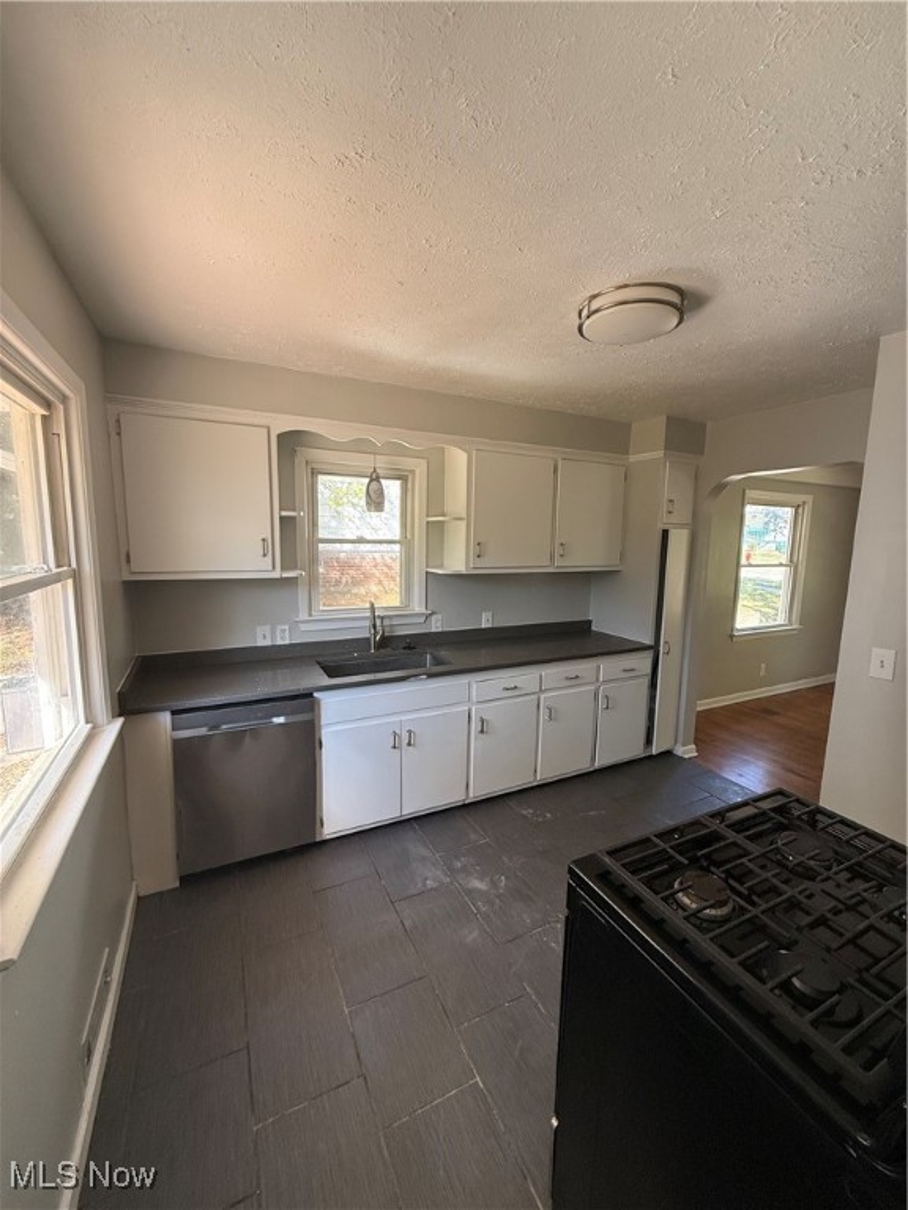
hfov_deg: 85.7
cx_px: 454
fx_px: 490
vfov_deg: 102.1
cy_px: 605
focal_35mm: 14
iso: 125
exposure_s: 1/99
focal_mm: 2.22
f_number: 2.2
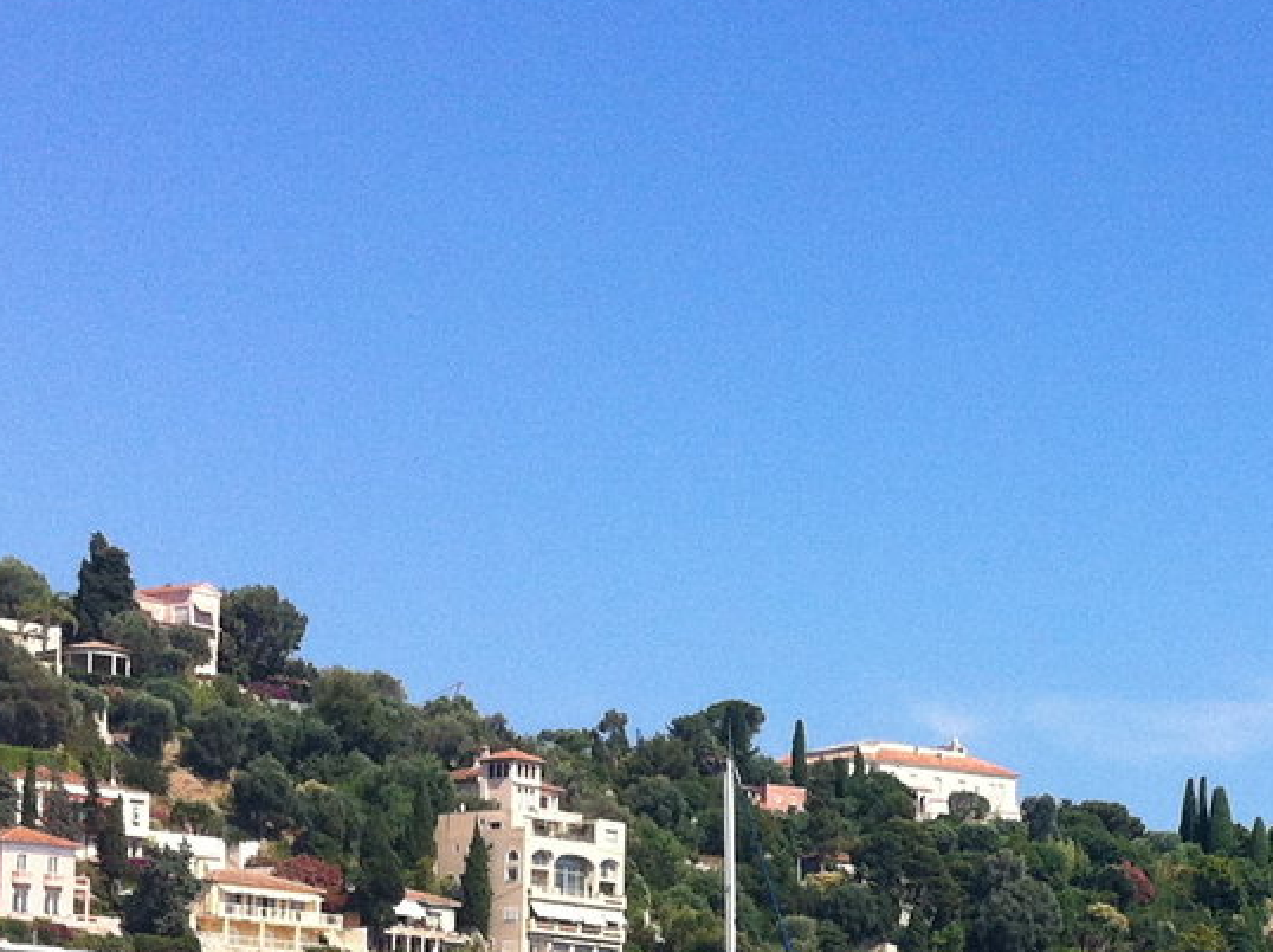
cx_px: 1072
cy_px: 1001
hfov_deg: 18.7
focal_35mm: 104
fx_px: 3819
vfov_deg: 13.9
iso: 80
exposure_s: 1/1676
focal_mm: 3.85
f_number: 2.8
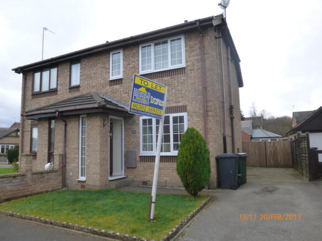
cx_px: 161
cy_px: 120
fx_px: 233
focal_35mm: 25
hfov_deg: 69.4
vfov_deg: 54.9
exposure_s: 1/320
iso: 160
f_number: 2.8
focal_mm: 4.3
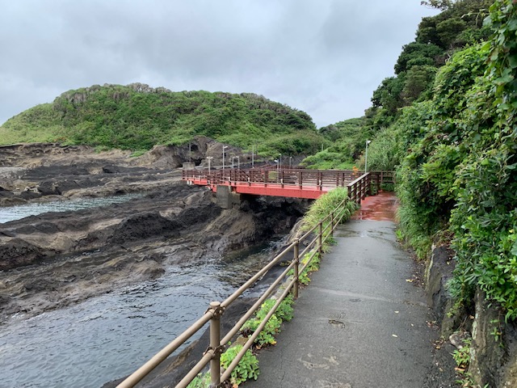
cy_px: 194
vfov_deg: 53.1
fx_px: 388
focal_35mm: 26
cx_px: 258
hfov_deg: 67.3
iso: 25
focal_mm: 4.25
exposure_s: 1/523
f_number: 1.8
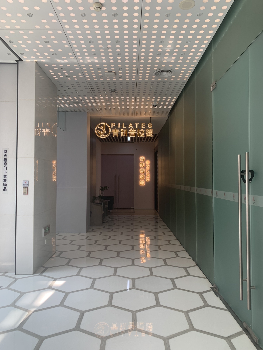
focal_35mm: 26
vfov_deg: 67.3
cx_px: 132
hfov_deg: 53.1
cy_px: 175
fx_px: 263
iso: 25
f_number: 1.8
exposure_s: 1/122
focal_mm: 4.25
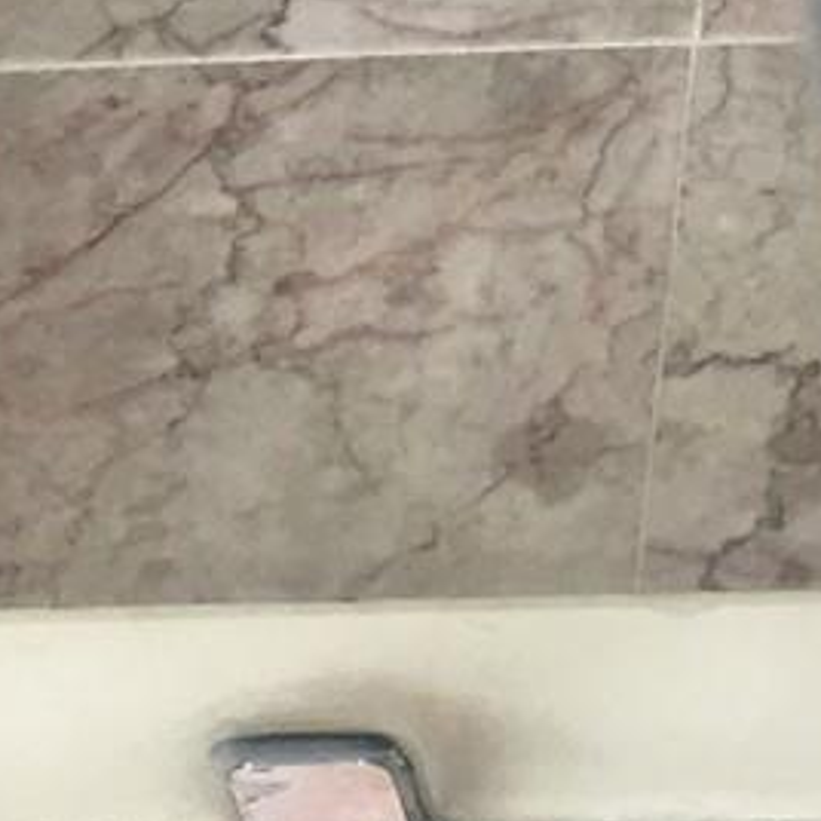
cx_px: 898
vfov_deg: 10.6
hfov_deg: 11.3
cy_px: -729
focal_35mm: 153
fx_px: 4105
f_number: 2.2
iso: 25
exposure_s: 1/15
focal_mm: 4.15
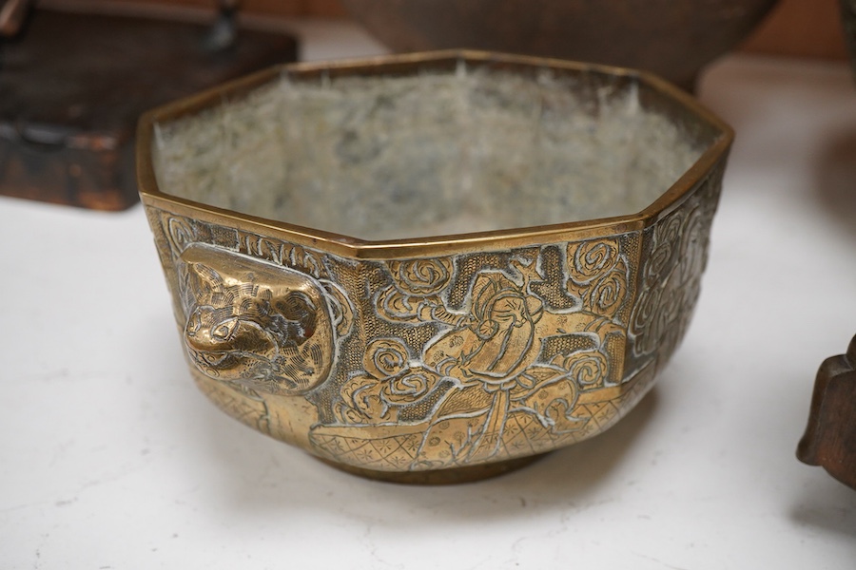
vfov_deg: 29.9
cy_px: 285
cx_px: 428
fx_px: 1070
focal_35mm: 45
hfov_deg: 43.6
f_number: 8
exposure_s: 1/125
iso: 1250
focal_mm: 30
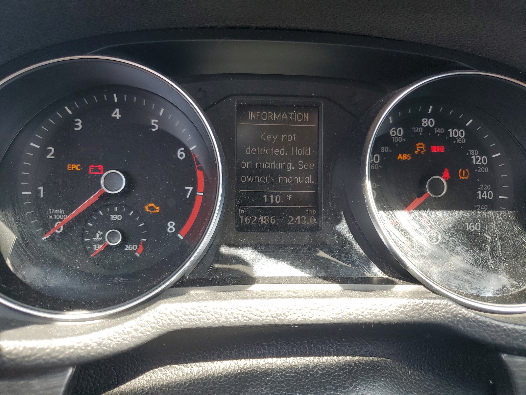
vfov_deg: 53.1
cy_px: 198
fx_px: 395
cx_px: 263
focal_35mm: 26
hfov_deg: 67.3
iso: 50
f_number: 1.5
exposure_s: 1/120
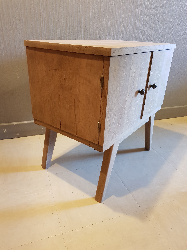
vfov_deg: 67.3
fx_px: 187
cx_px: 94
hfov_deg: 53.1
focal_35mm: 26
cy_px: 125
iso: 200
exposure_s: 1/25
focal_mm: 4.2
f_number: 1.7
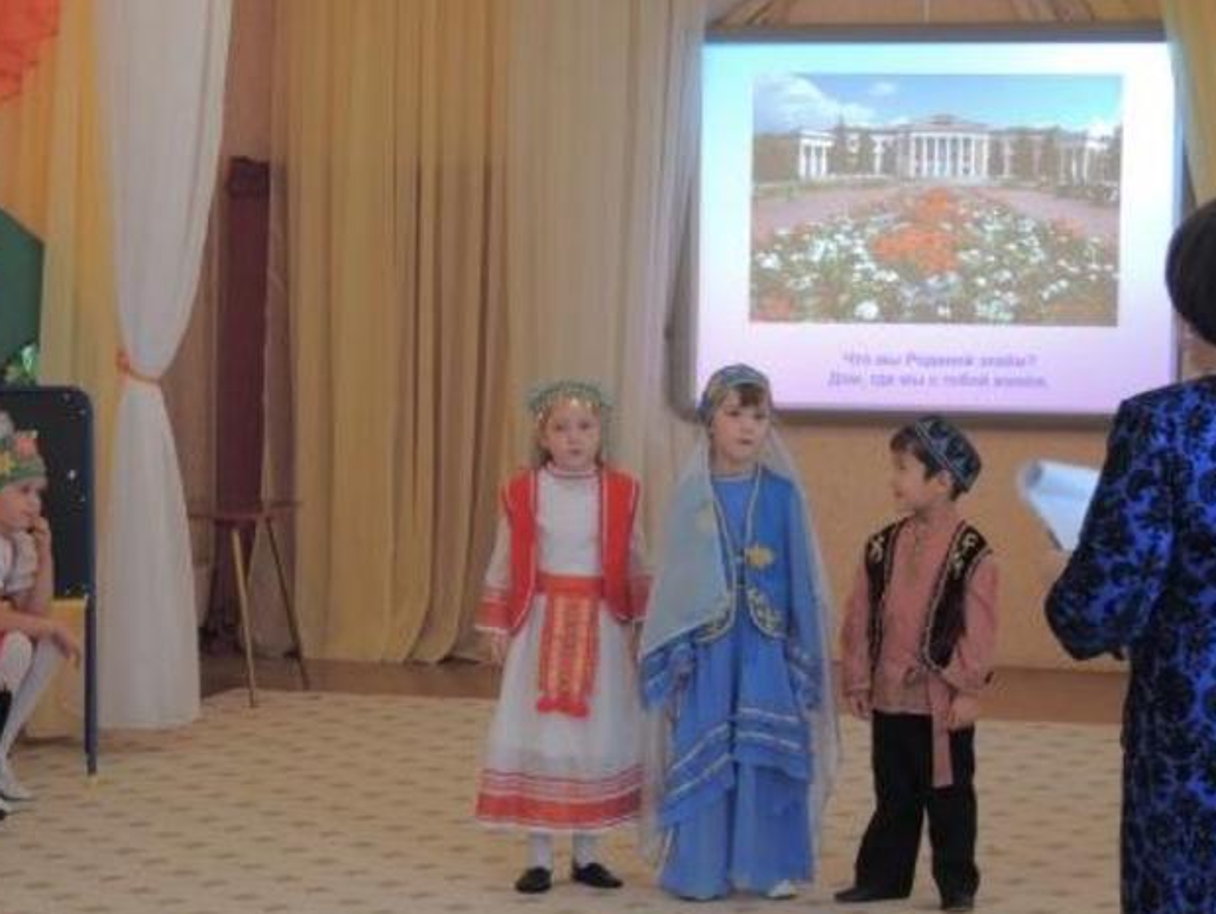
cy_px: 470
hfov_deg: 15.9
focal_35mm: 124
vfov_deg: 12.0
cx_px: 601
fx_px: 4358
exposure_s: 1/25
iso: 450
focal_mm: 21.4
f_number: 4.2
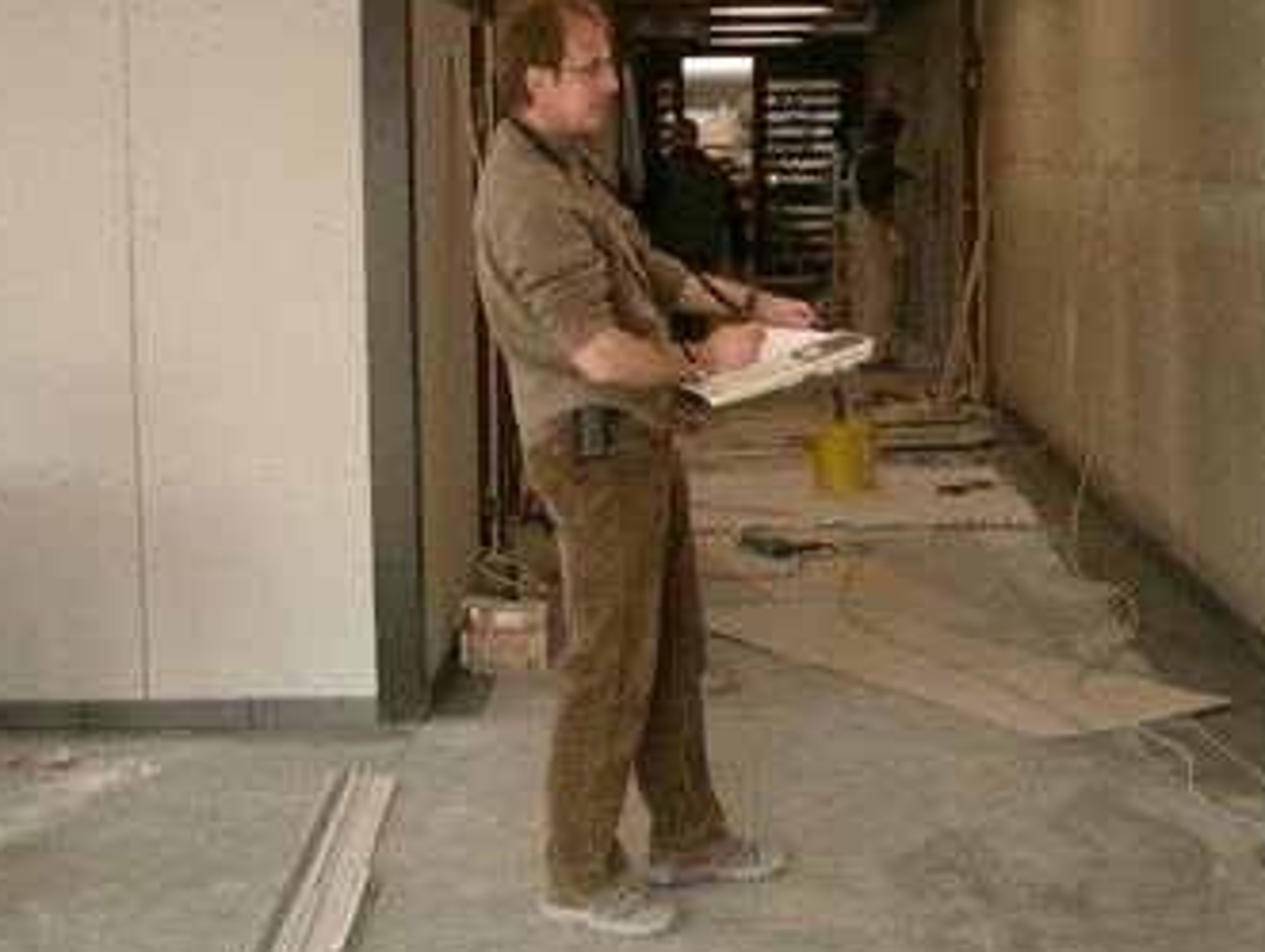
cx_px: 818
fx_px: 2451
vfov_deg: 21.9
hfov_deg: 28.8
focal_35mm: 67
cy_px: 306
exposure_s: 1/100
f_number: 2.6
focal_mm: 7.6
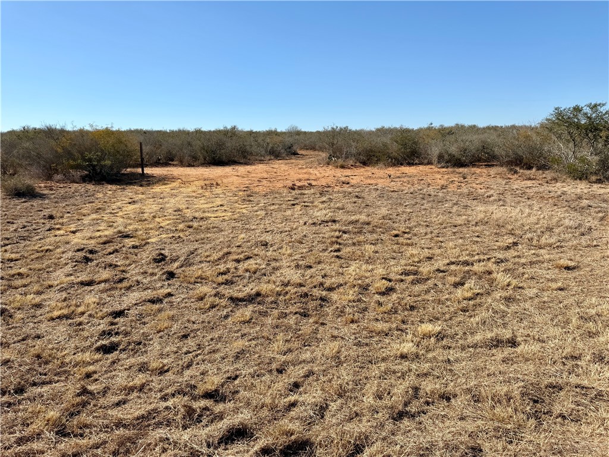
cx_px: 304
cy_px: 228
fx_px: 422
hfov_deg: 71.6
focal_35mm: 24
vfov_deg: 56.8
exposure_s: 1/5714
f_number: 1.78
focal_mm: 6.76
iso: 80
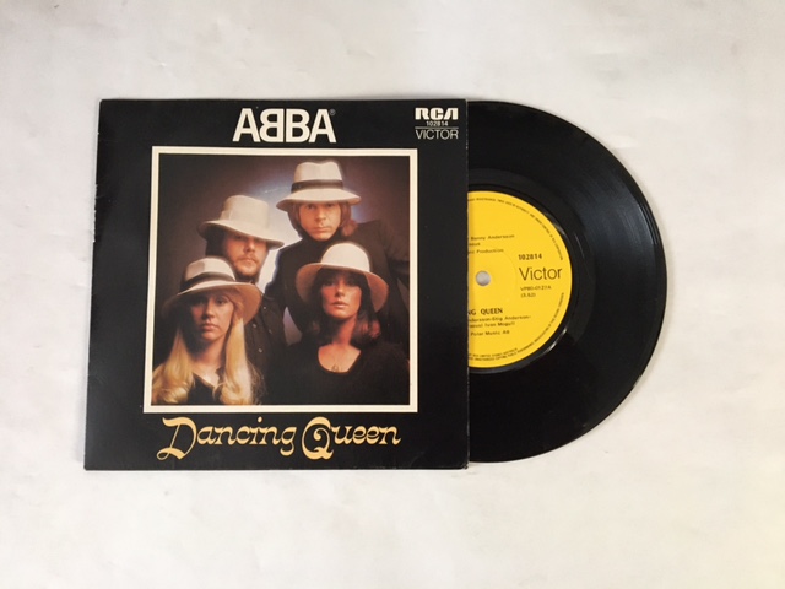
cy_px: 294
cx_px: 392
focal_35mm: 29
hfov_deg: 61.7
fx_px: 658
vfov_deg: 48.2
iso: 250
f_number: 2.2
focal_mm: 4.15
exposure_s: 1/17
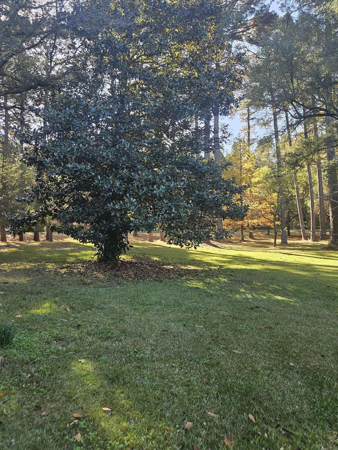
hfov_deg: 53.1
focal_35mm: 26
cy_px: 197
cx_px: 164
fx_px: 338
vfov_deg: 67.0
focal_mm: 5.4
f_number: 1.8
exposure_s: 1/180
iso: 32
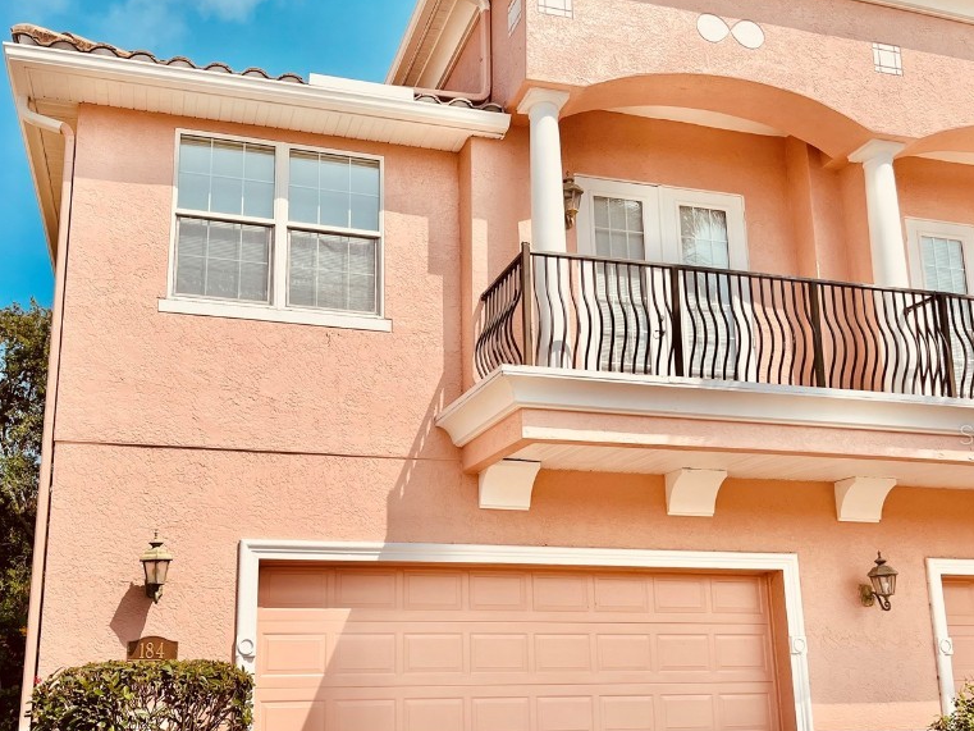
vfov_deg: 40.6
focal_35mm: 35
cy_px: 434
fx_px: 985
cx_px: 425
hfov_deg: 52.5
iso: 50
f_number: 1.6
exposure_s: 1/6173
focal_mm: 5.1
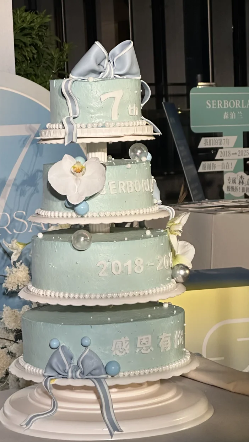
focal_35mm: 97
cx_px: 112
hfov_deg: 12.5
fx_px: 1138
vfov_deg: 22.0
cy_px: 239
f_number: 2.8
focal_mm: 9
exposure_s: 1/97
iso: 250
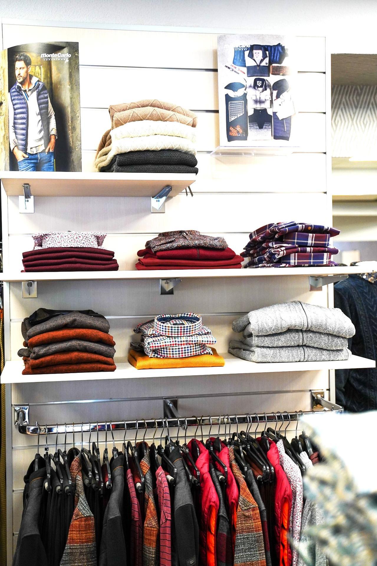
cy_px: 283
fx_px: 770
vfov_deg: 40.4
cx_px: 188
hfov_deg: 27.5
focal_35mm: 49
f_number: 2.8
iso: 1600
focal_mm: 49
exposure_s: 1/400
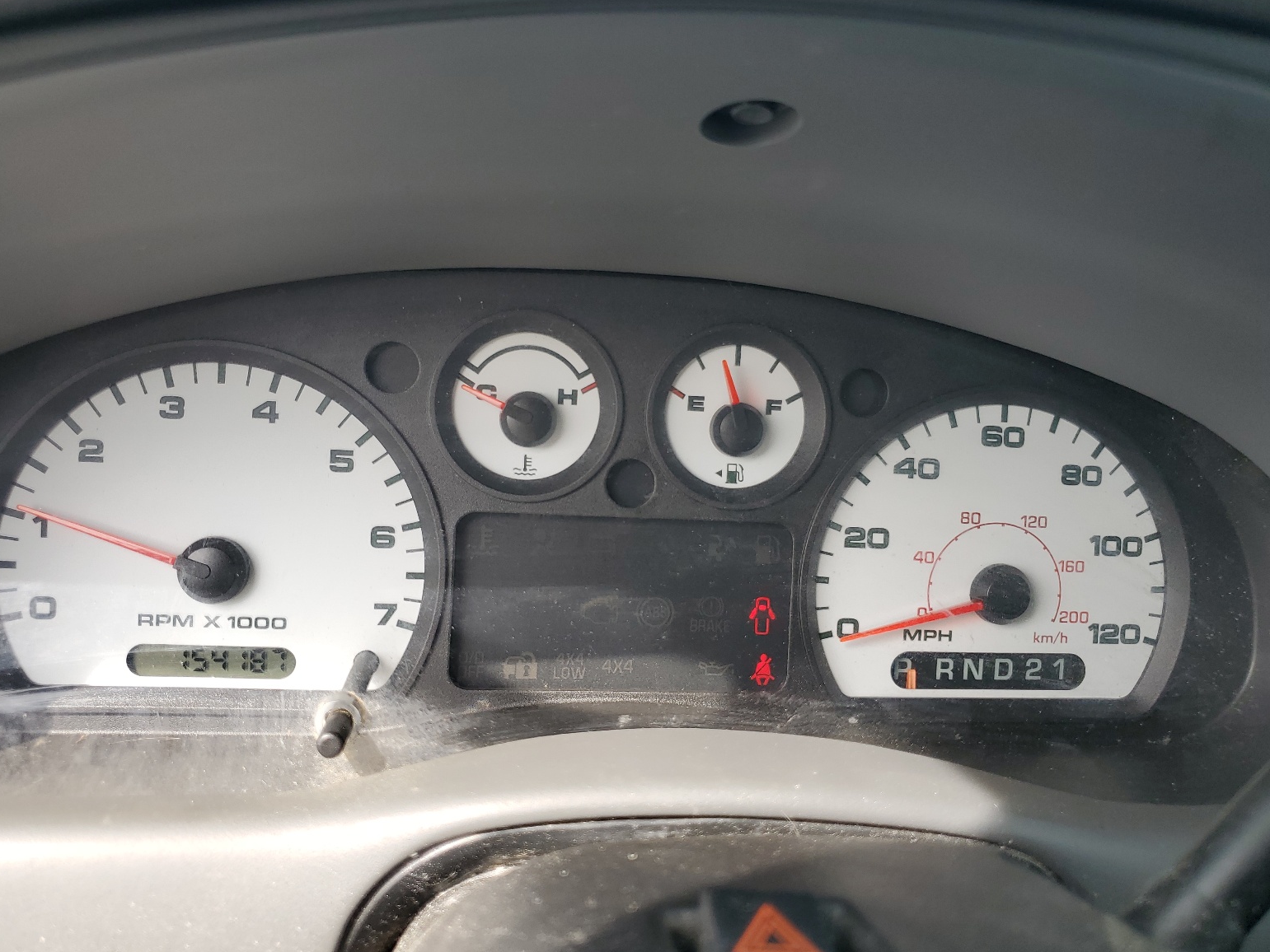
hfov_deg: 65.3
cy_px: 487
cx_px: 624
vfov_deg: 51.4
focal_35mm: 27
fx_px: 991
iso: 50
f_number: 1.5
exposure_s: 1/345
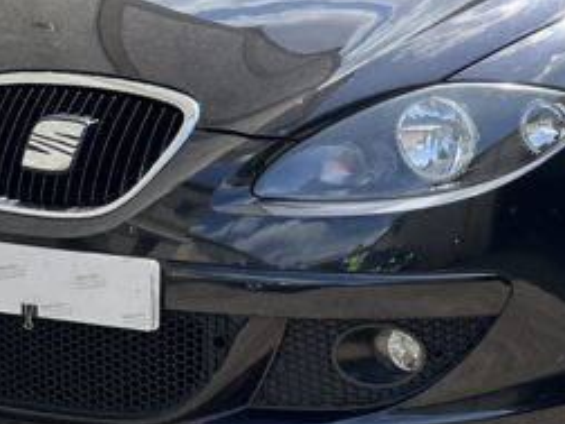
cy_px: 56
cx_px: 572
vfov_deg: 6.1
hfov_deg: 8.1
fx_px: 3983
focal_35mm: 244
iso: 32
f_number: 2.8
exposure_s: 1/314
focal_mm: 9
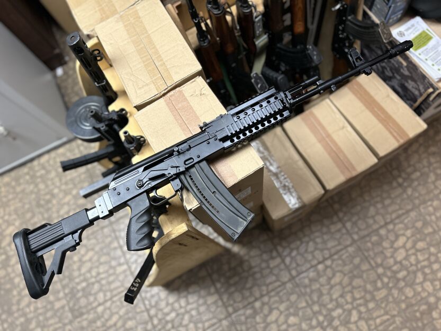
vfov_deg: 53.1
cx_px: 220
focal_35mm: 26
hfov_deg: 67.3
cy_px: 166
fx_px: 331
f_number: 1.5
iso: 100
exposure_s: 1/100
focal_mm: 5.7
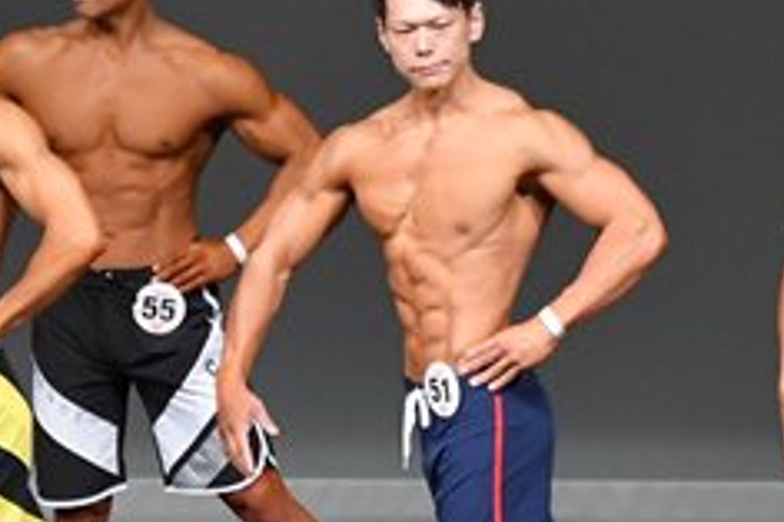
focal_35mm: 712
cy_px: 339
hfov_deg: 2.9
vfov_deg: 1.9
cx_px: 201
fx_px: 15494
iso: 4000
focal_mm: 145
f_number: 5.6
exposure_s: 1/400
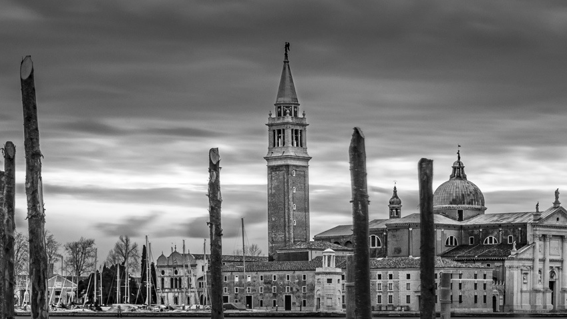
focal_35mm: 111
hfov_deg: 19.2
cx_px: 397
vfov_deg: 10.7
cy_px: 388
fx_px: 1669
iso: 100
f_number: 16
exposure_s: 25
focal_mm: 50
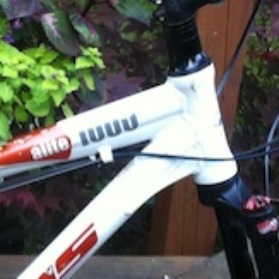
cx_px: -101
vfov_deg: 11.3
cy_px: 325
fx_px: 1386
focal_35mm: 152
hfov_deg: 11.2
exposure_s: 1/17
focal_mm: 3.85
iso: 80
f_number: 2.8
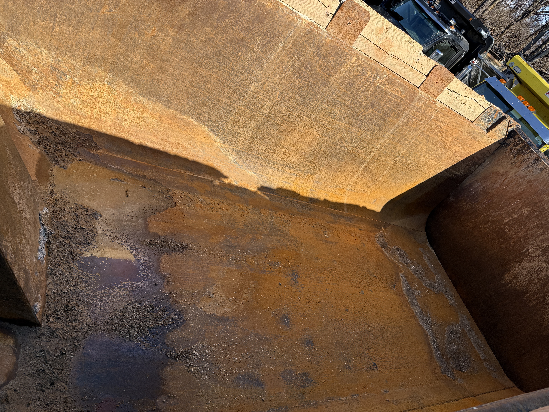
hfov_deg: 71.6
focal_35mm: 24
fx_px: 381
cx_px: 274
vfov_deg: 56.8
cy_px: 206
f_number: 1.78
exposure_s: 1/1901
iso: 80
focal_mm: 6.76
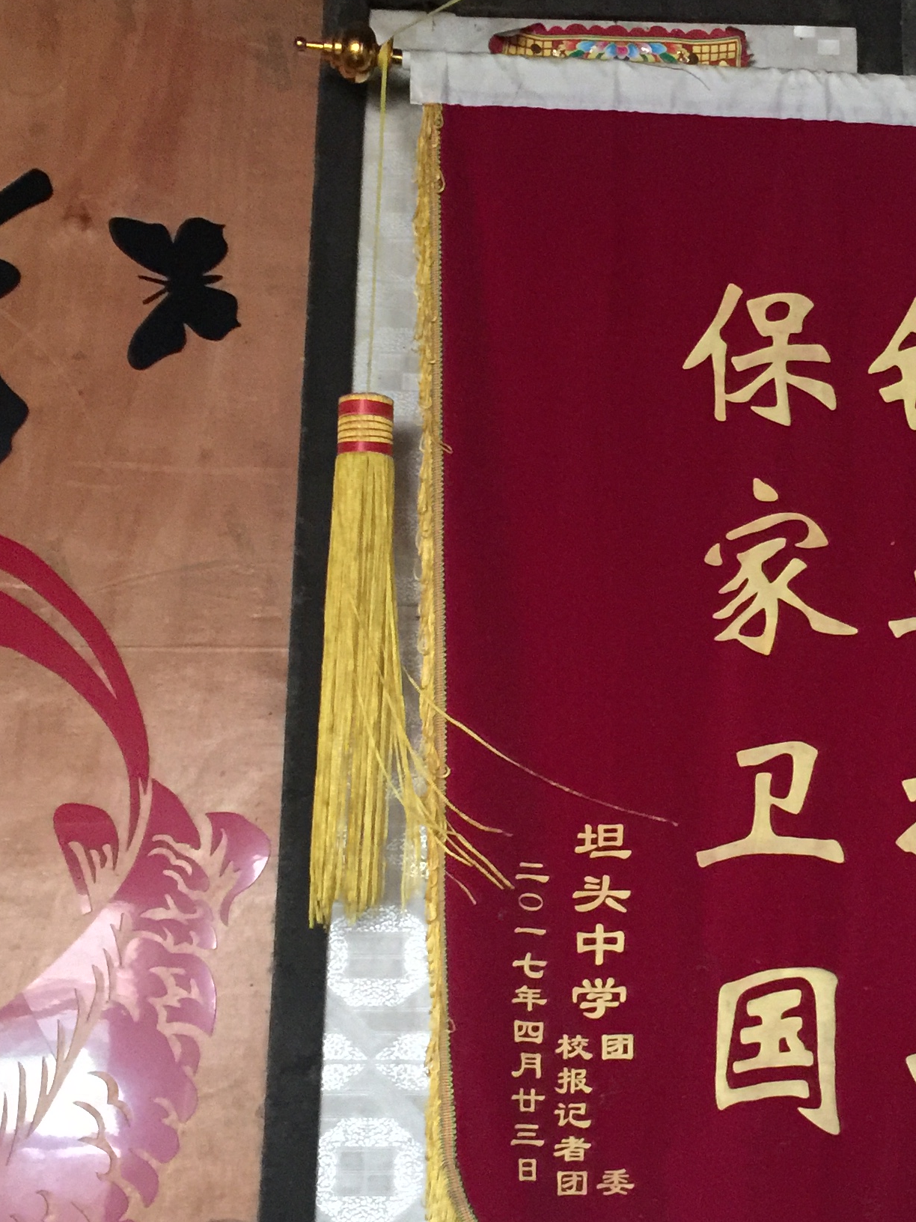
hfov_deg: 24.8
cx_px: 724
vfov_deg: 33.2
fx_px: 2046
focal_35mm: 58
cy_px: 627
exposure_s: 1/8
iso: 200
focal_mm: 4.15
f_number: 2.2
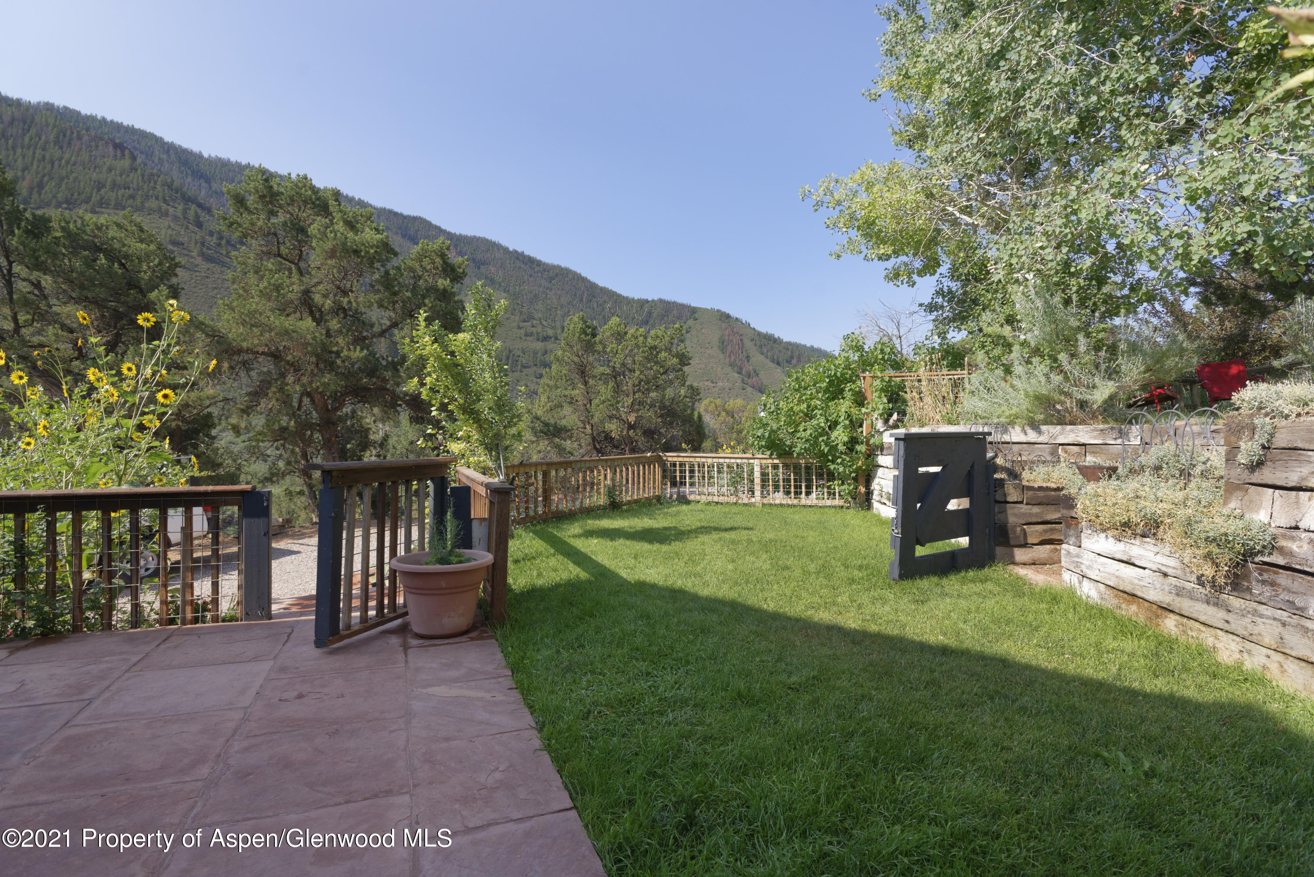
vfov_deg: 70.5
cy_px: 438
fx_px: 621
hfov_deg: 93.3
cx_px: 657
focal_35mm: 17
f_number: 7.1
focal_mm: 17
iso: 250
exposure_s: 1/640
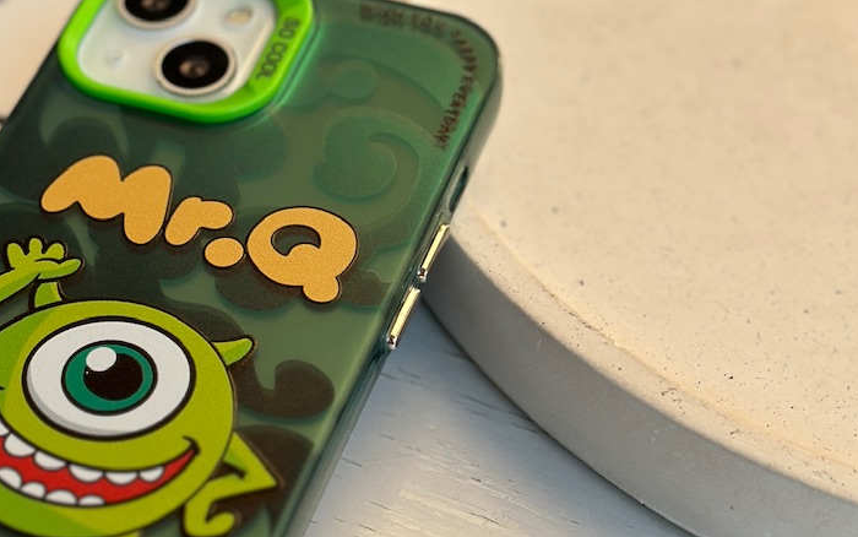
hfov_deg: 22.2
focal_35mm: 93
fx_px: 2175
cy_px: 411
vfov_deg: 14.0
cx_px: 283
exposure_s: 1/724
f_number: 1.78
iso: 80
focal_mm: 6.86
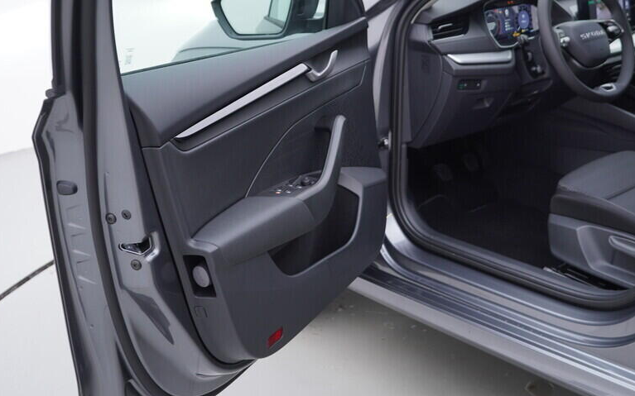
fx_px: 848
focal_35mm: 49
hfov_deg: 40.7
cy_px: 124
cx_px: 402
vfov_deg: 26.1
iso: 125
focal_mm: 24
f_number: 3.2
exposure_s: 1/50
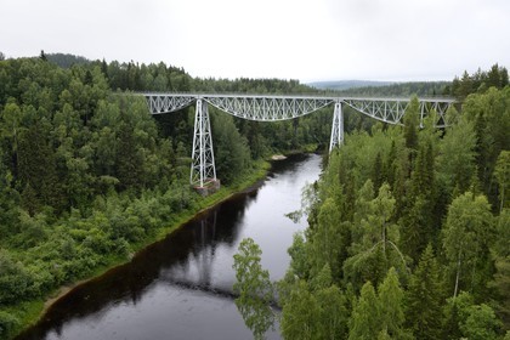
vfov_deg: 47.9
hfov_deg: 67.4
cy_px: 170
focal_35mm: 27
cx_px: 255
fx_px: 382
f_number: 8
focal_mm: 27
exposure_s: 1/320
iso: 800
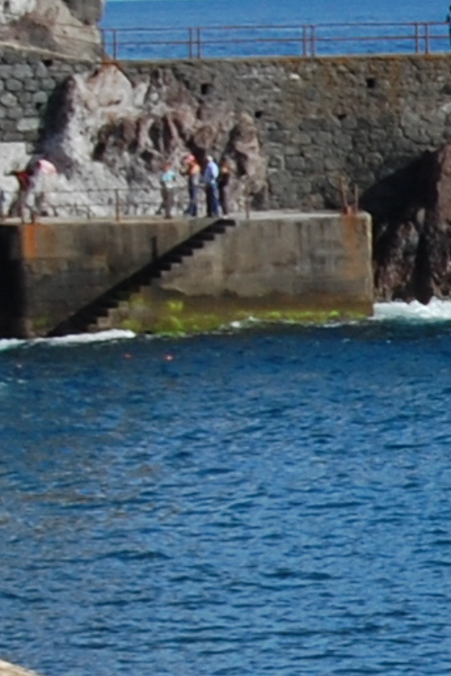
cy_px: 685
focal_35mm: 419
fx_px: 7873
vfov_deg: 4.9
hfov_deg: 3.2
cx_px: 1137
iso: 200
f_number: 9
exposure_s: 1/320
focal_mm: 48
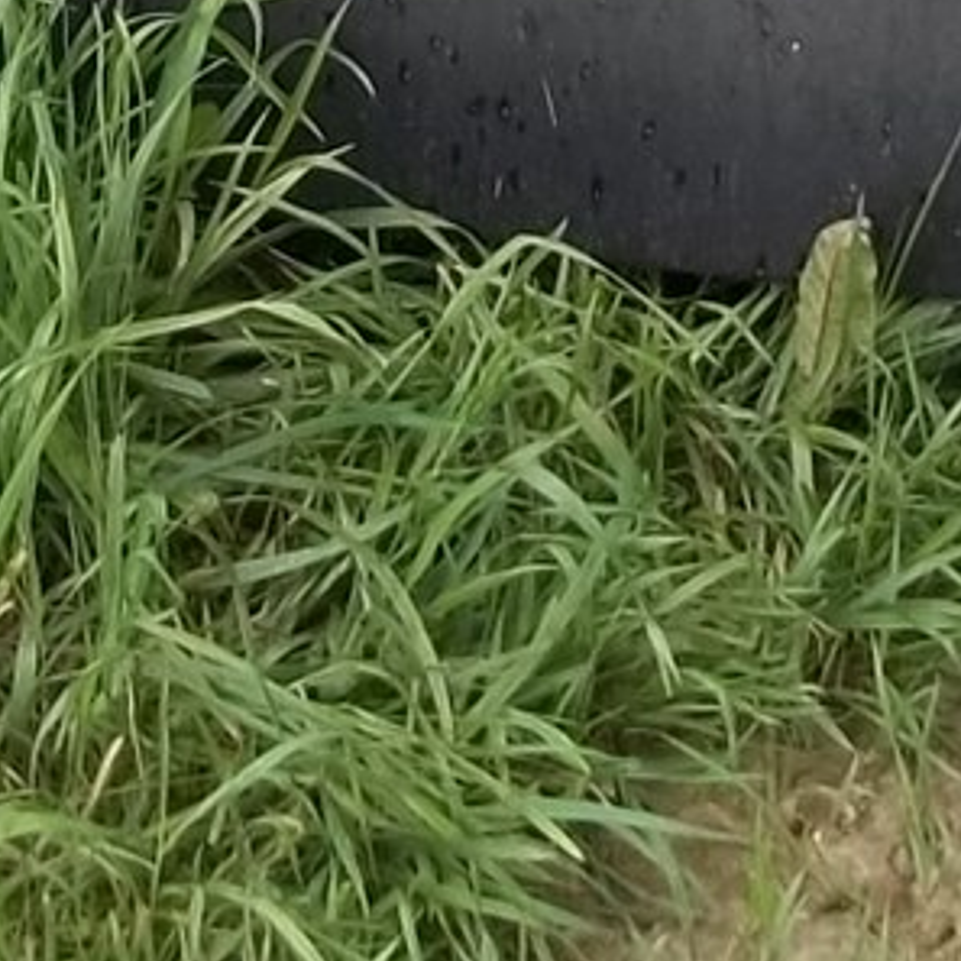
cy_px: -722
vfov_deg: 8.6
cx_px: 1071
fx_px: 6125
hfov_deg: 8.9
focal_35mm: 195
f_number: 2.9
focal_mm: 5.7
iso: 64
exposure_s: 1/320
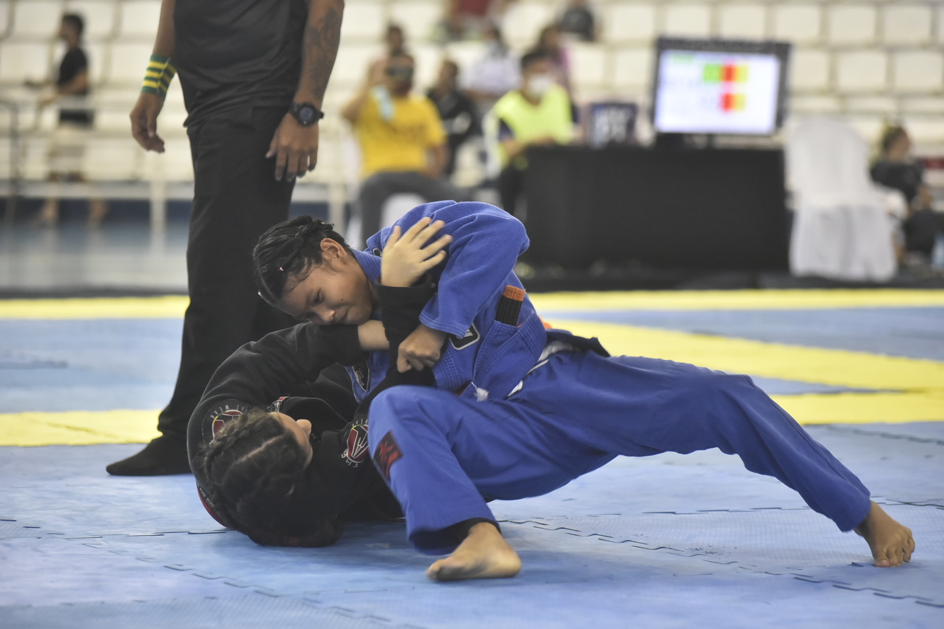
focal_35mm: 145
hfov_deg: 14.2
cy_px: 314
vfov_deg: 9.5
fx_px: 3802
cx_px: 472
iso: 3200
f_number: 5
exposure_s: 1/250
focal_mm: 145
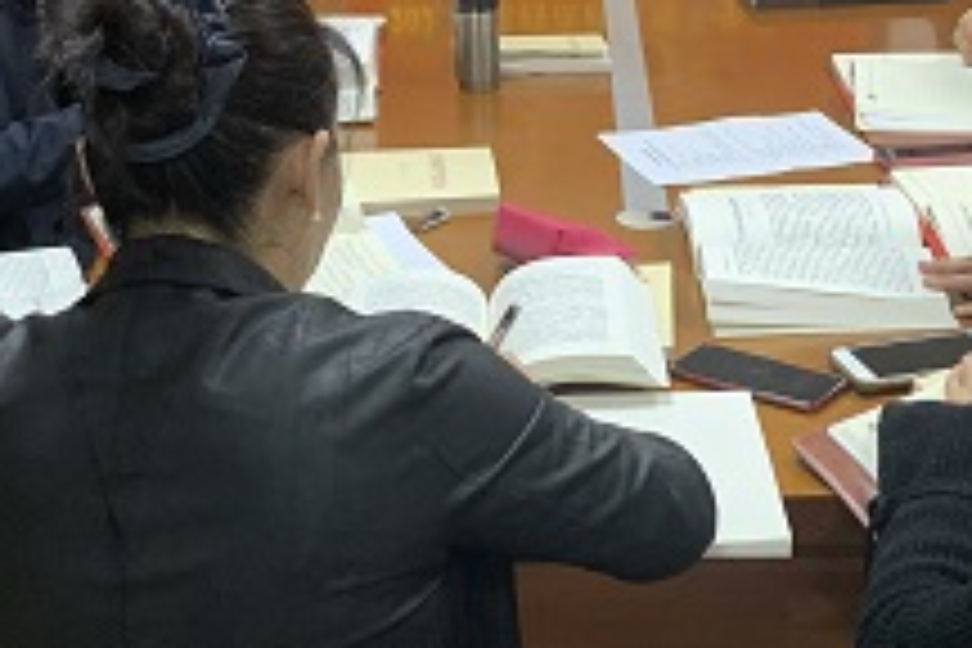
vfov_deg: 18.1
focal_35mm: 75
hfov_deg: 26.8
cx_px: 648
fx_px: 2025
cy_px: 216
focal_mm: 4.25
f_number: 1.8
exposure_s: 1/50
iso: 250
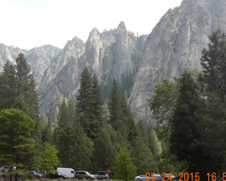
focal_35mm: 46
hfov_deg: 39.9
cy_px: 71
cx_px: 77
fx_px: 308
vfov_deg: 32.6
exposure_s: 1/453
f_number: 3.5
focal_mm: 5.4
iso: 160
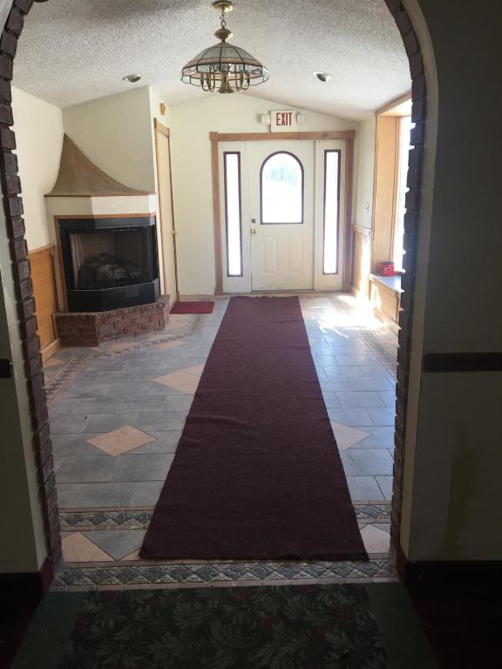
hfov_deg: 48.2
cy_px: 334
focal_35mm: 29
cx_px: 251
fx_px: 561
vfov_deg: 61.7
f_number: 2.2
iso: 32
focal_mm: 4.15
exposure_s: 1/60
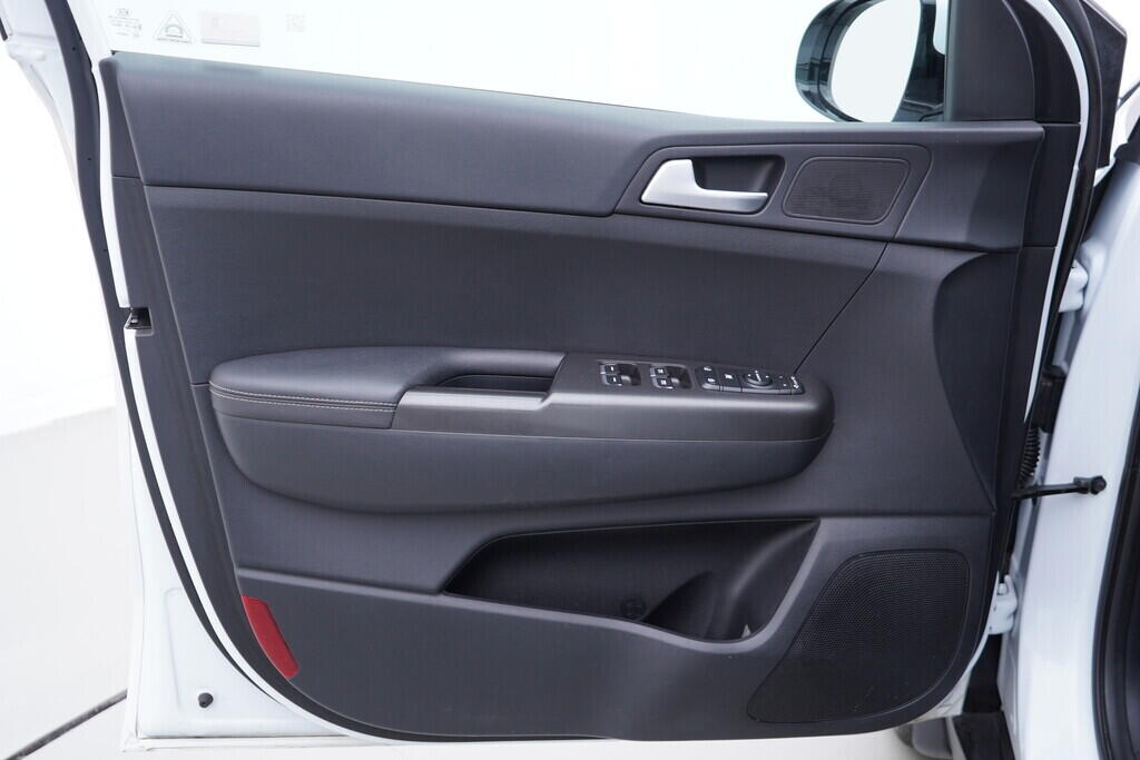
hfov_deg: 53.1
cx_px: 570
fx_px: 1140
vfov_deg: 36.9
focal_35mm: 36
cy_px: 380
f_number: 2.8
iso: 125
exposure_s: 1/40
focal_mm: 24
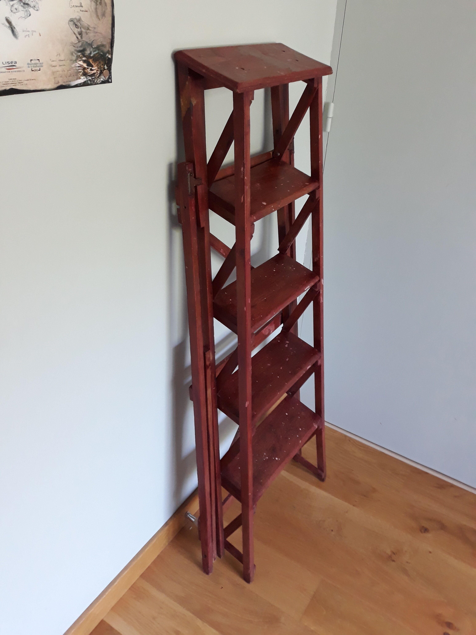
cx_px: 238
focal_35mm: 27
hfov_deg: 51.4
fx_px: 495
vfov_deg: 65.3
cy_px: 318
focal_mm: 3.71
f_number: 1.7
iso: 200
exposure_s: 1/33
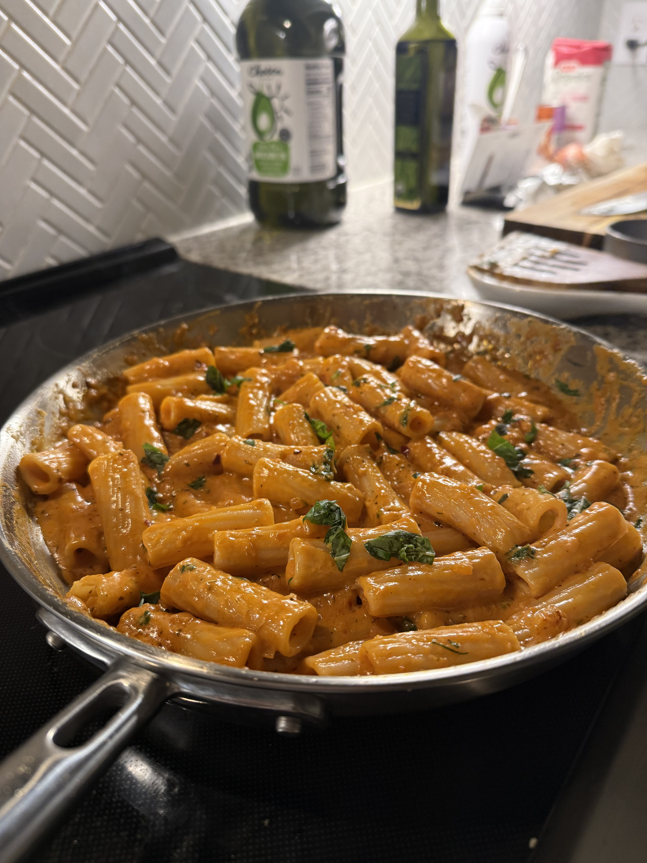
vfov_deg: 71.6
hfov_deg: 56.8
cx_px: 324
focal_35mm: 24
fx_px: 598
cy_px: 432
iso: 200
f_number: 1.78
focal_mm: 6.76
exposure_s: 1/60
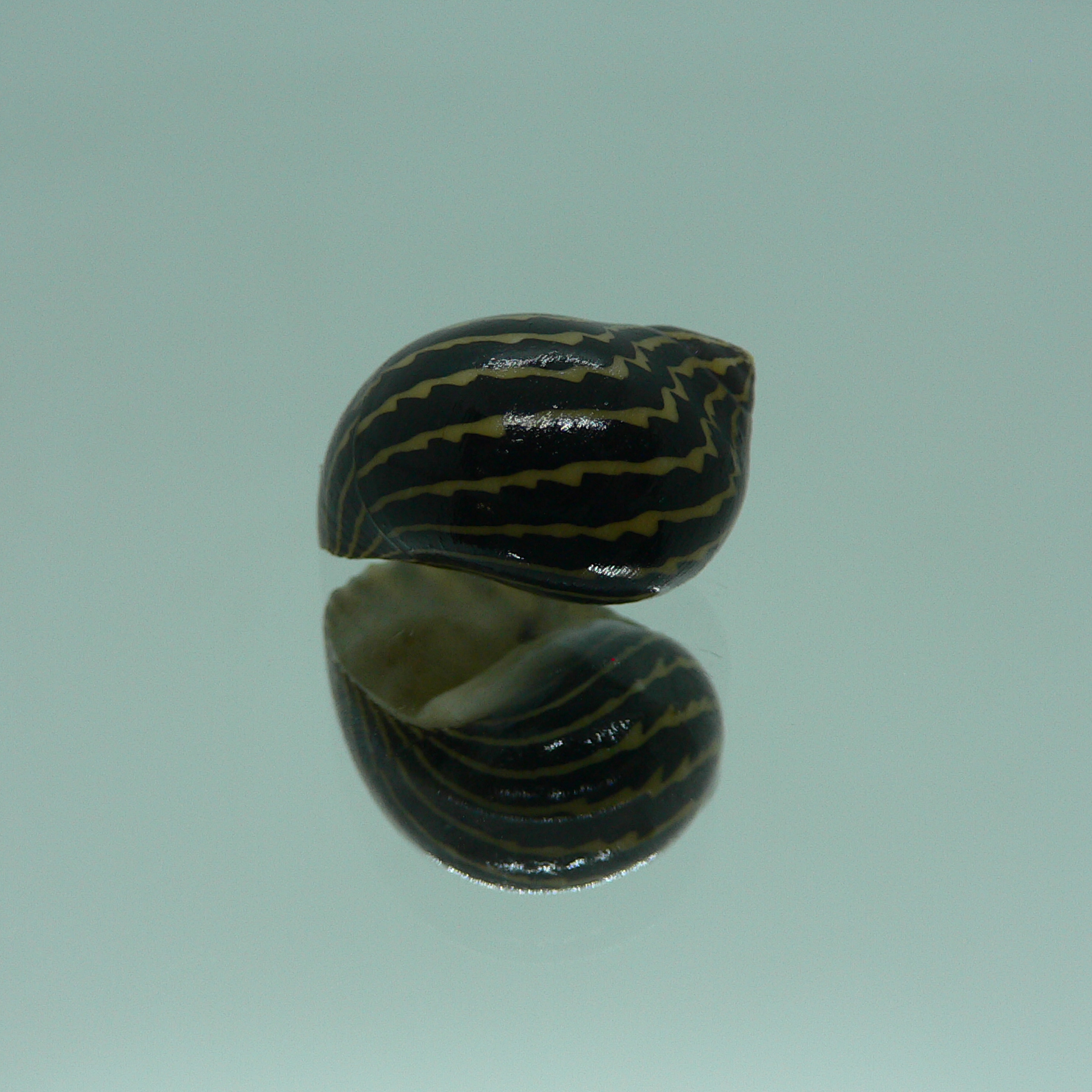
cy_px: 550
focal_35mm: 42
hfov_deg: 40.0
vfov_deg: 40.0
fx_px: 1499
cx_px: 530
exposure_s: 1/60
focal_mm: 4.6
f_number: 2.8
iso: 80
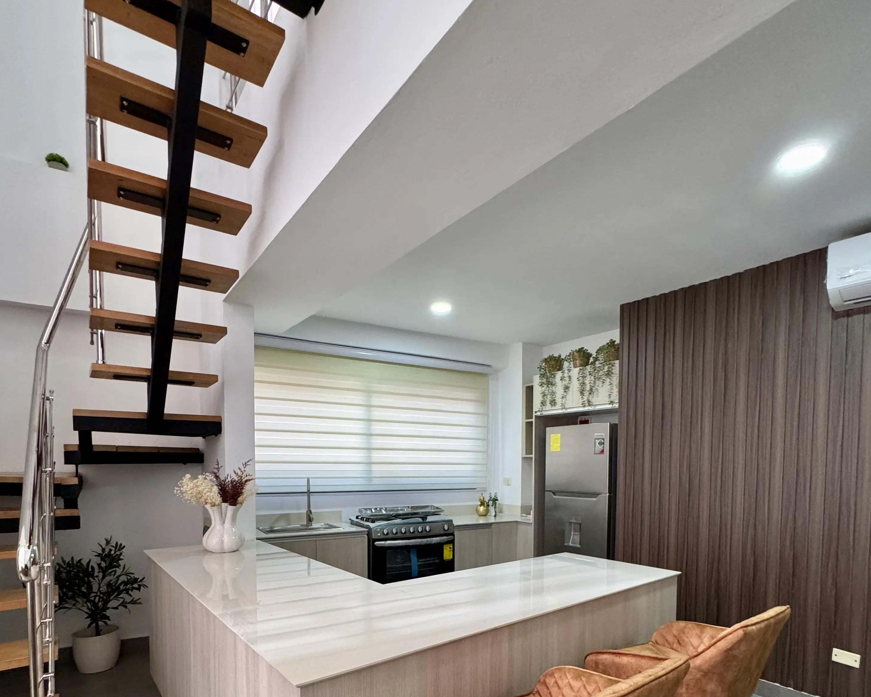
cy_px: 487
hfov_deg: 83.3
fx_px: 490
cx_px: 434
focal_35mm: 19
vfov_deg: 68.0
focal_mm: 2.22
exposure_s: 1/99
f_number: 2.2
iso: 320
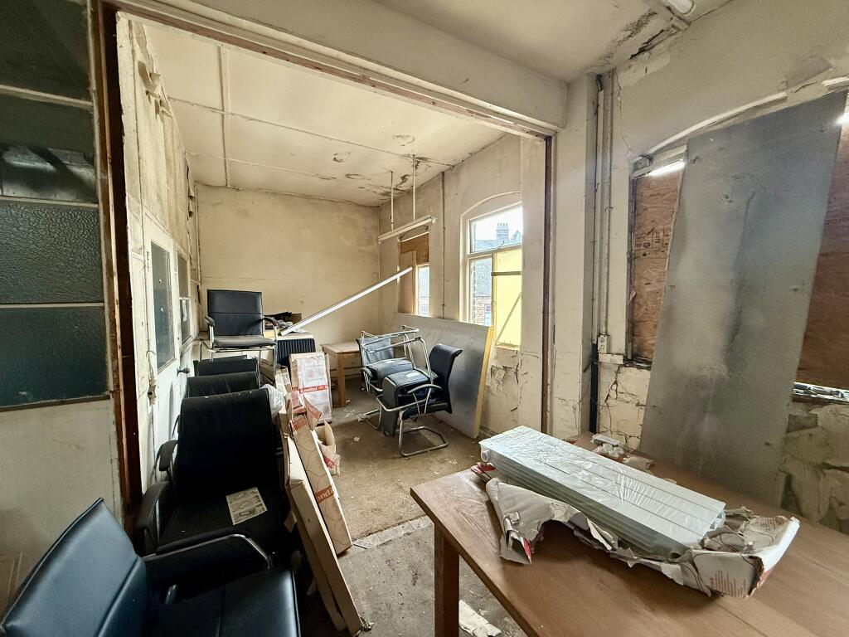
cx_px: 424
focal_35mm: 14
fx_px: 343
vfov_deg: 85.7
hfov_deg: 102.1
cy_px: 318
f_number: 2.2
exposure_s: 1/100
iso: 640
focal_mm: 2.22
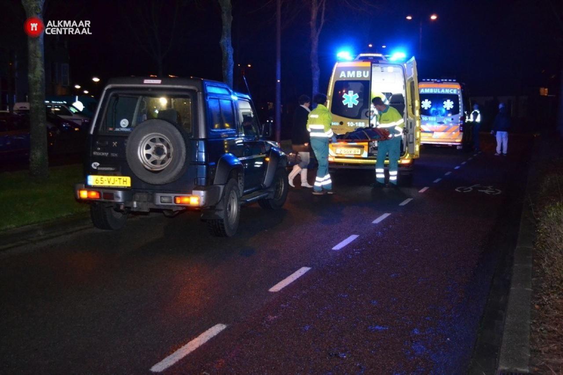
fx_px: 704
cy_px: 188
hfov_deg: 43.6
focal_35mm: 45
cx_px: 282
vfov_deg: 29.9
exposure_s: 1/60
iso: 3200
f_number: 4.5
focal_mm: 30
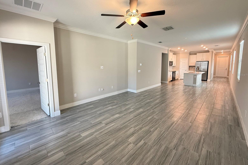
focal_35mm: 15
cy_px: 75
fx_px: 103
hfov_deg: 100.4
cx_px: 124
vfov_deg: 77.1
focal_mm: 2.22
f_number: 2.2
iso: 200
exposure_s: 1/60
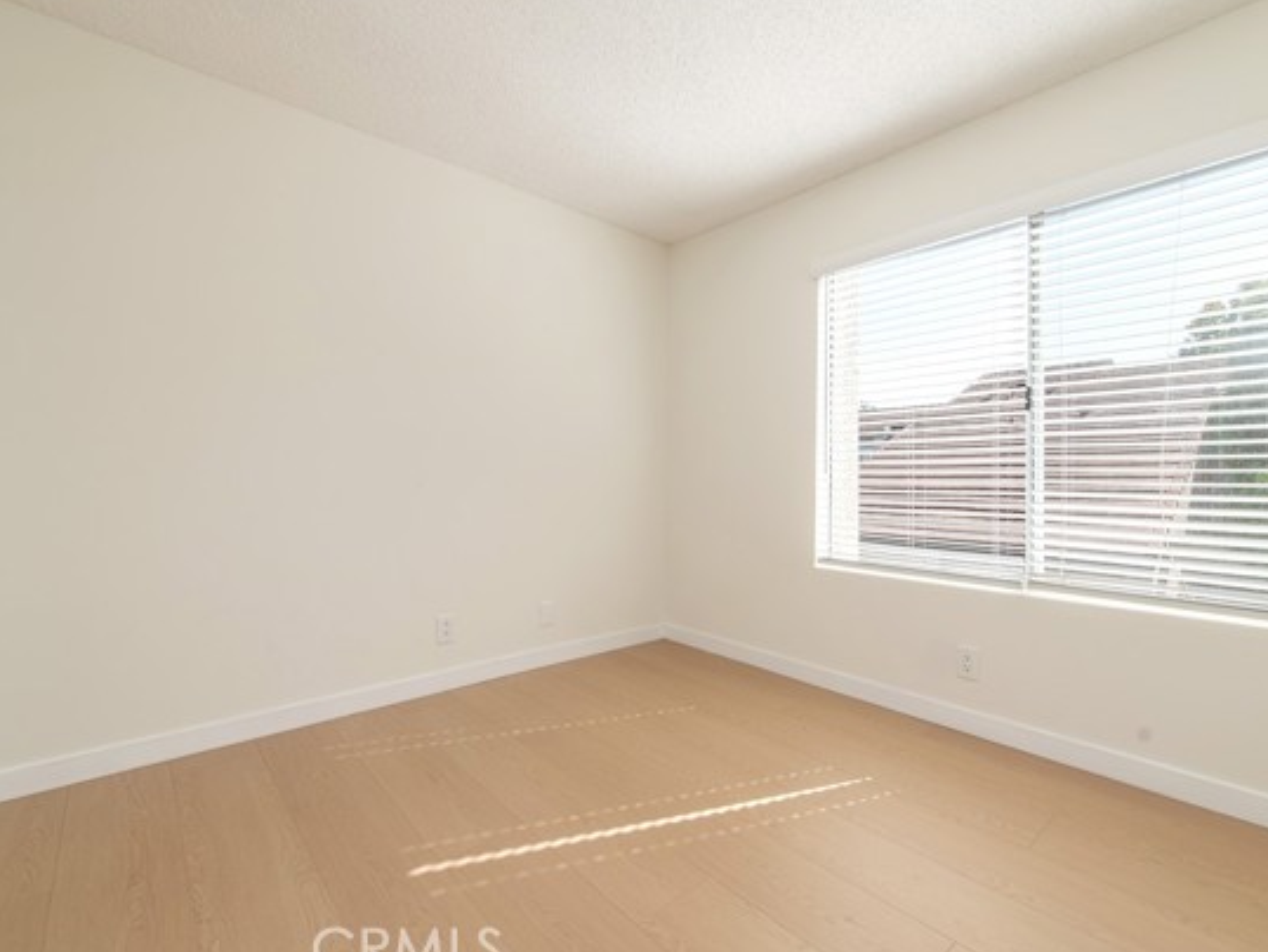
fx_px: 586
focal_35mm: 16
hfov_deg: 94.3
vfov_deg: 78.1
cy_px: 481
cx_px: 674
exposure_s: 1/160
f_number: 7.1
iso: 100
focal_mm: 14
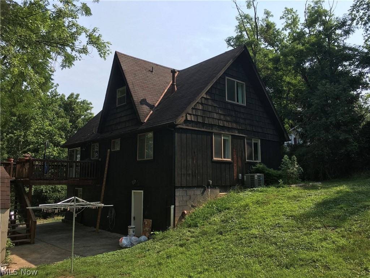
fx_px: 310
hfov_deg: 61.7
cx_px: 185
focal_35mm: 29
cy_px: 139
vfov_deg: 48.2
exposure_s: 1/1026
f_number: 2.2
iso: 25
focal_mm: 4.15
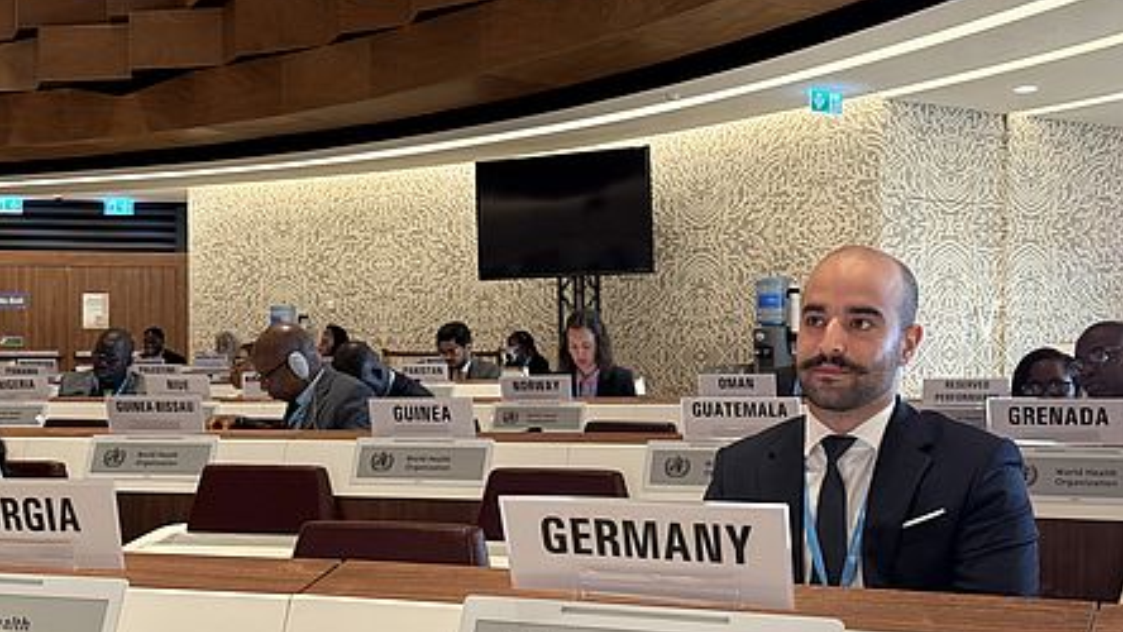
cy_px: 389
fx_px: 1579
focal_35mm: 53
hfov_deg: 39.2
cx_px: 562
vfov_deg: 22.6
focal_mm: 6.76
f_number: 1.78
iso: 160
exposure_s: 1/60
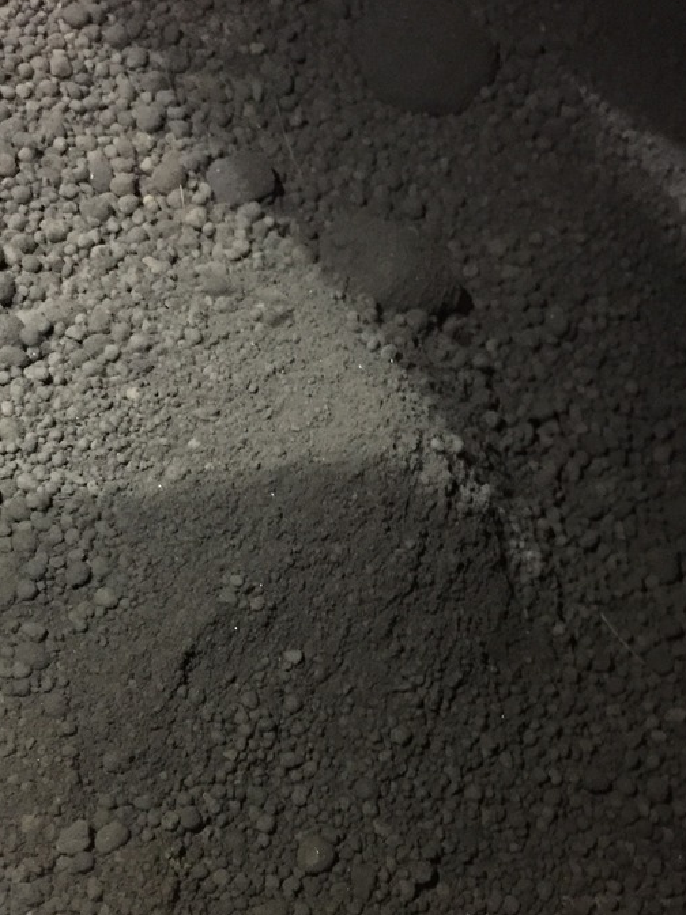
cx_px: 335
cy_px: 482
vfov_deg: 41.2
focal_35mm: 46
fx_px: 1217
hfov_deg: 31.5
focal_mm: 4.15
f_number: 2.2
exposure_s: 1/17
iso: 800
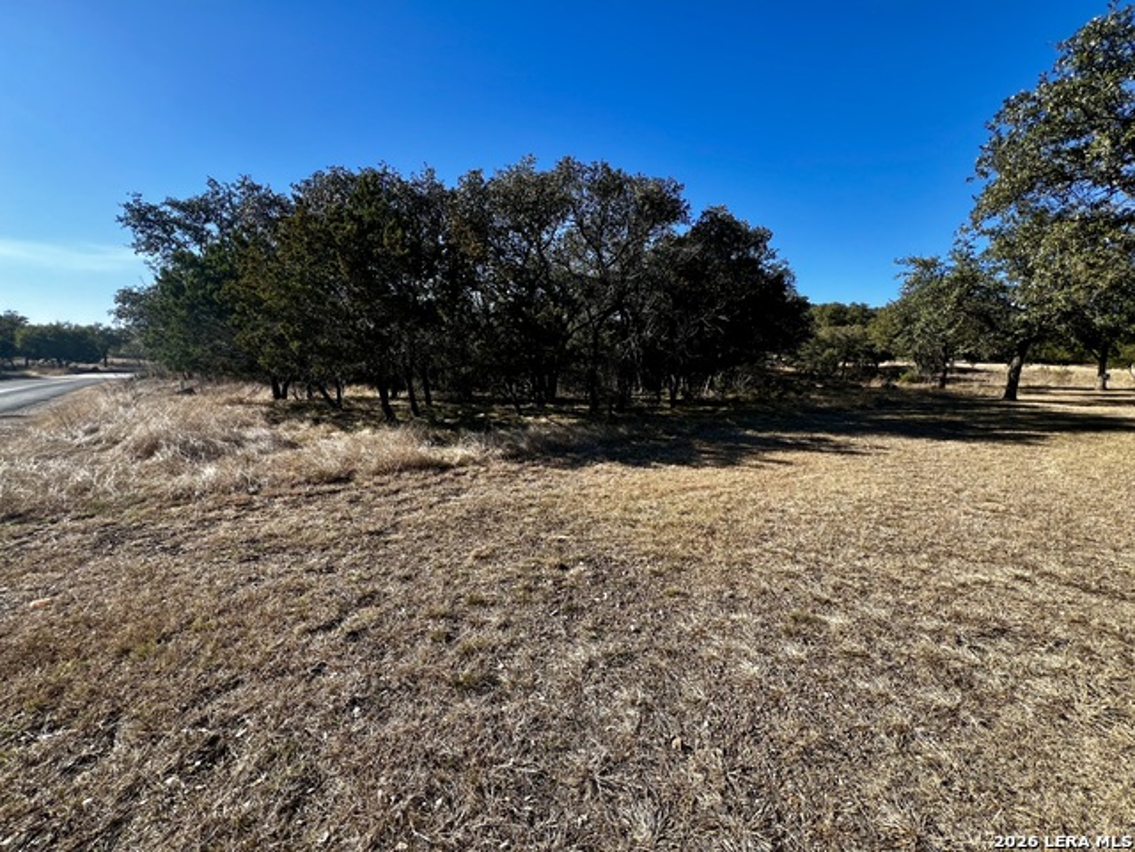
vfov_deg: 89.9
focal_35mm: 13
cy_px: 426
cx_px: 568
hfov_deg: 106.2
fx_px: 426
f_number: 1.8
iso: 32
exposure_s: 1/525
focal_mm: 1.57
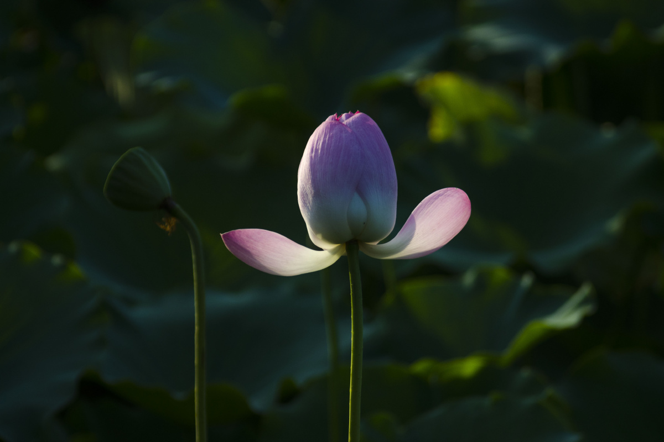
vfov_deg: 4.6
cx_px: 332
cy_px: 221
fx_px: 5533
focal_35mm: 300
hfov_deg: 6.9
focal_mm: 200
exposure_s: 1/1000
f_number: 5.6
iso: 200
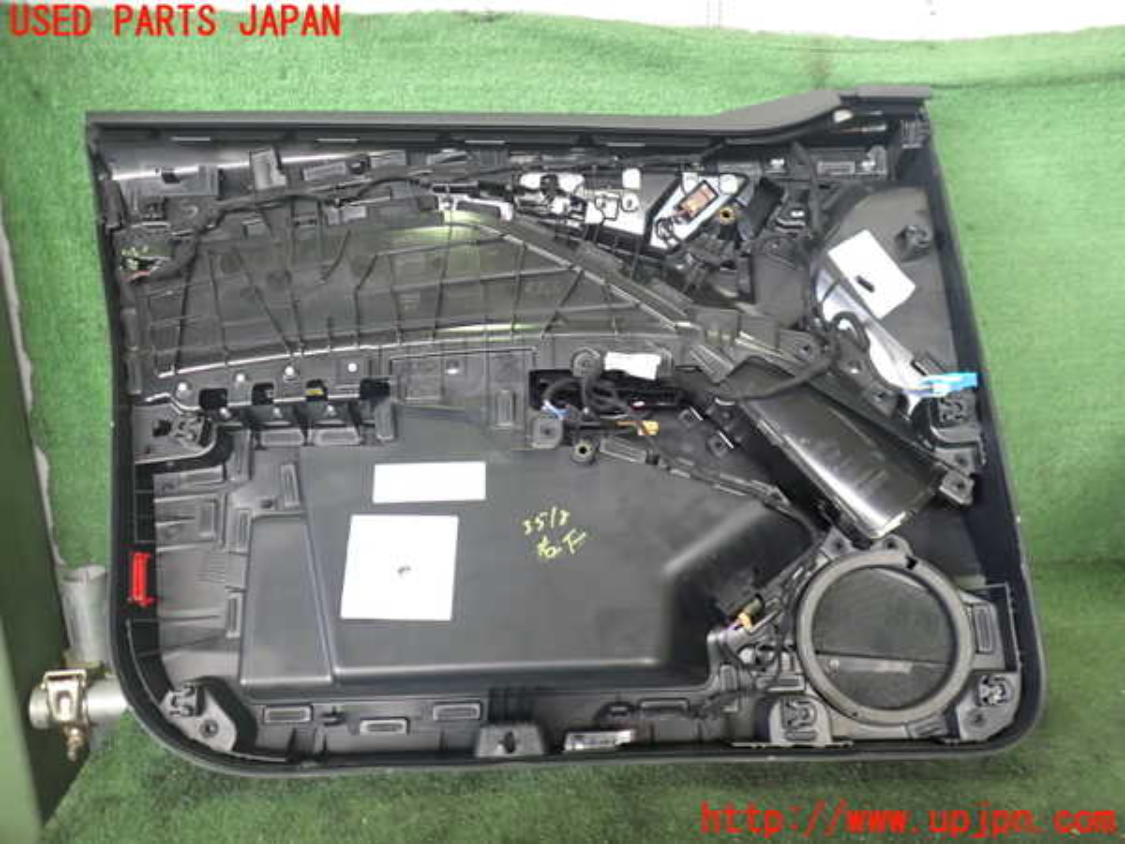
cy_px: 422
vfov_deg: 46.8
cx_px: 562
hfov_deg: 60.0
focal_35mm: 30
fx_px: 975
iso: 250
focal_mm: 5.4
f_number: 2.3
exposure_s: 1/30
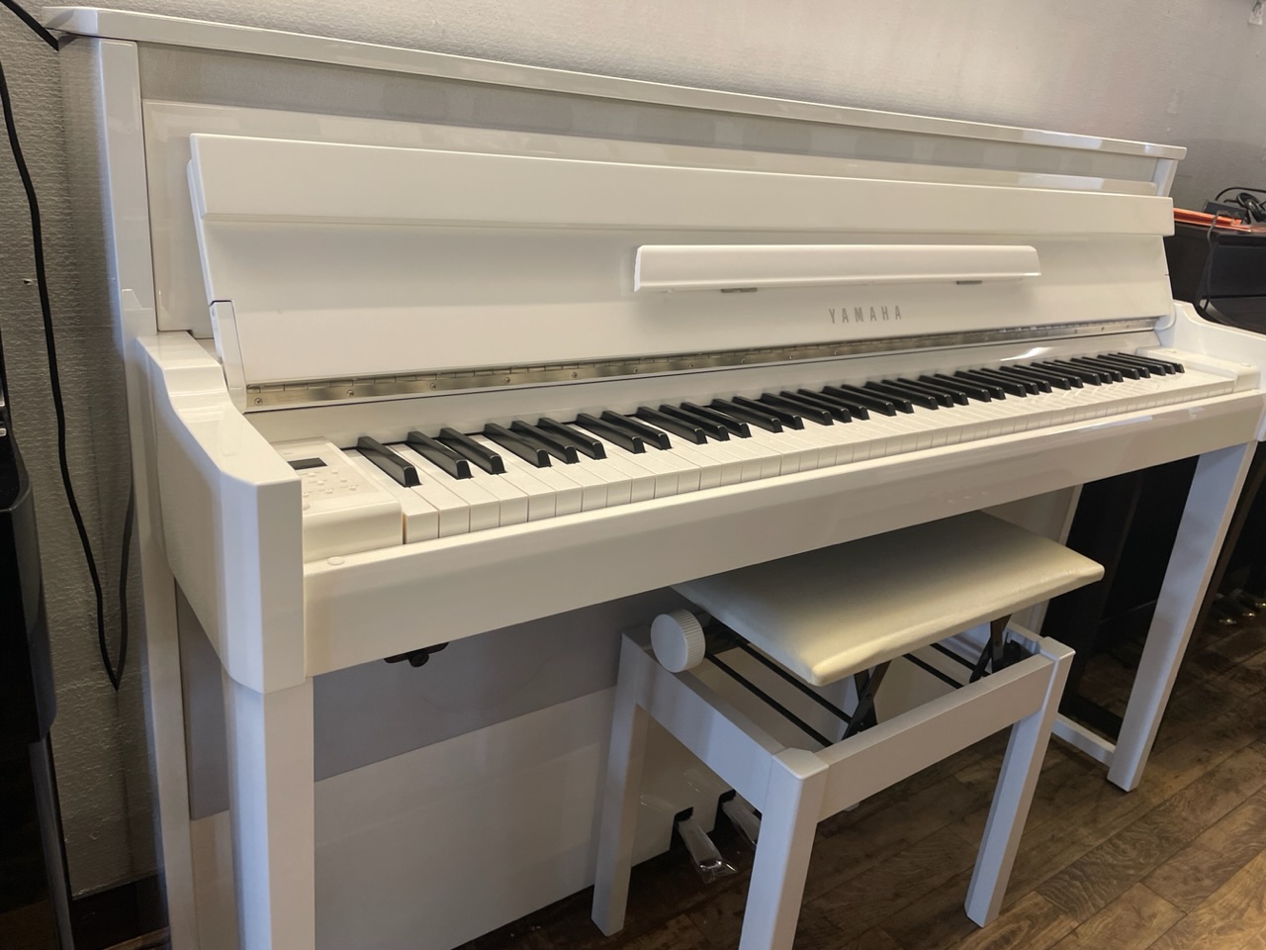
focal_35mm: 26
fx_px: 951
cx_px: 633
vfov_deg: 53.1
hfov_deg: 67.3
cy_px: 475
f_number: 1.6
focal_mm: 4.2
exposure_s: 1/50
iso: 125
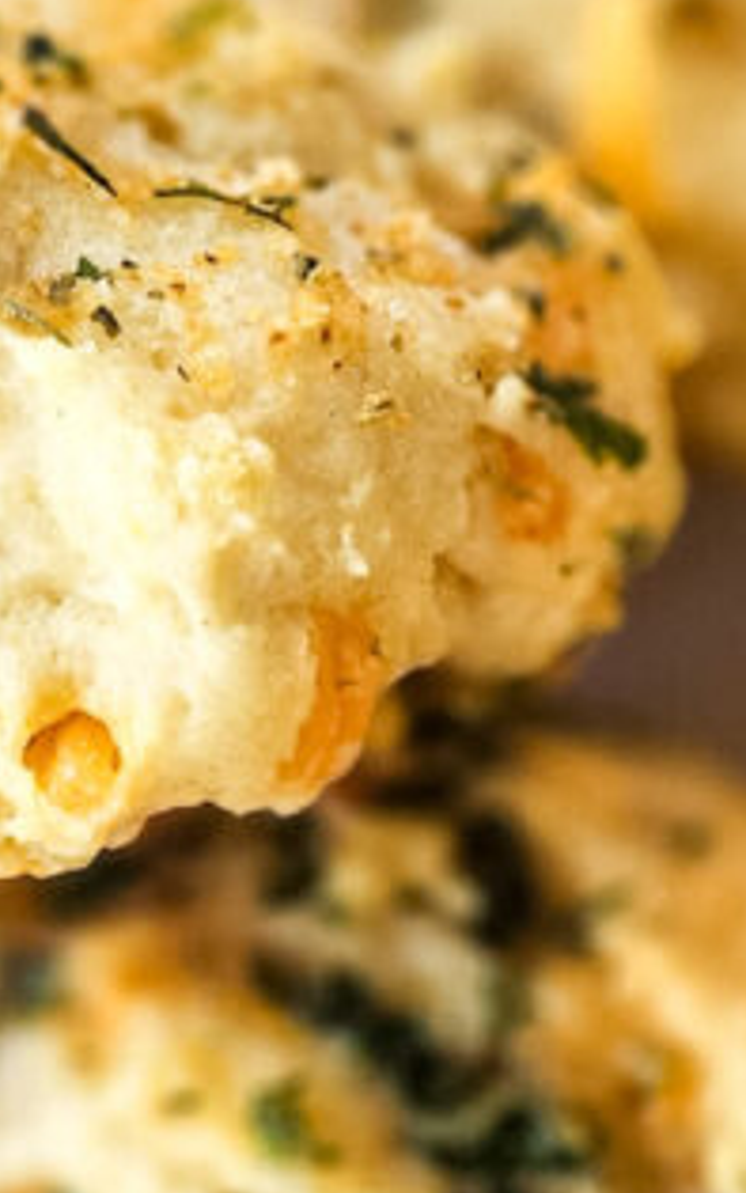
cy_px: 1140
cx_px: 1216
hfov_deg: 4.7
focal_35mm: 279
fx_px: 9072
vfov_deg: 7.5
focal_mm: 7.9
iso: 40
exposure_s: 1/150
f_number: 2.4
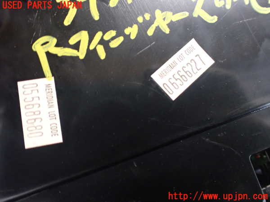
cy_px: 101
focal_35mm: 30
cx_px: 135
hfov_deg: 60.0
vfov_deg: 46.8
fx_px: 234
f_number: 2.3
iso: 1000
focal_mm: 5.4
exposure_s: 1/30
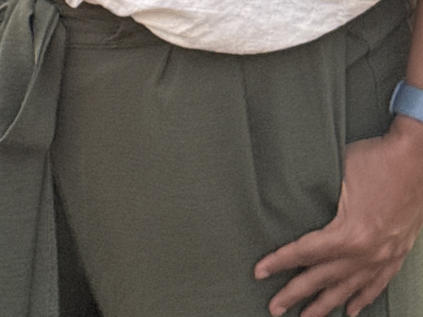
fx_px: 2542
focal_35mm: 208
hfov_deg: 9.5
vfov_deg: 6.6
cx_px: 76
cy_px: -566
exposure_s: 1/442
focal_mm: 6.76
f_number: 1.78
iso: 64
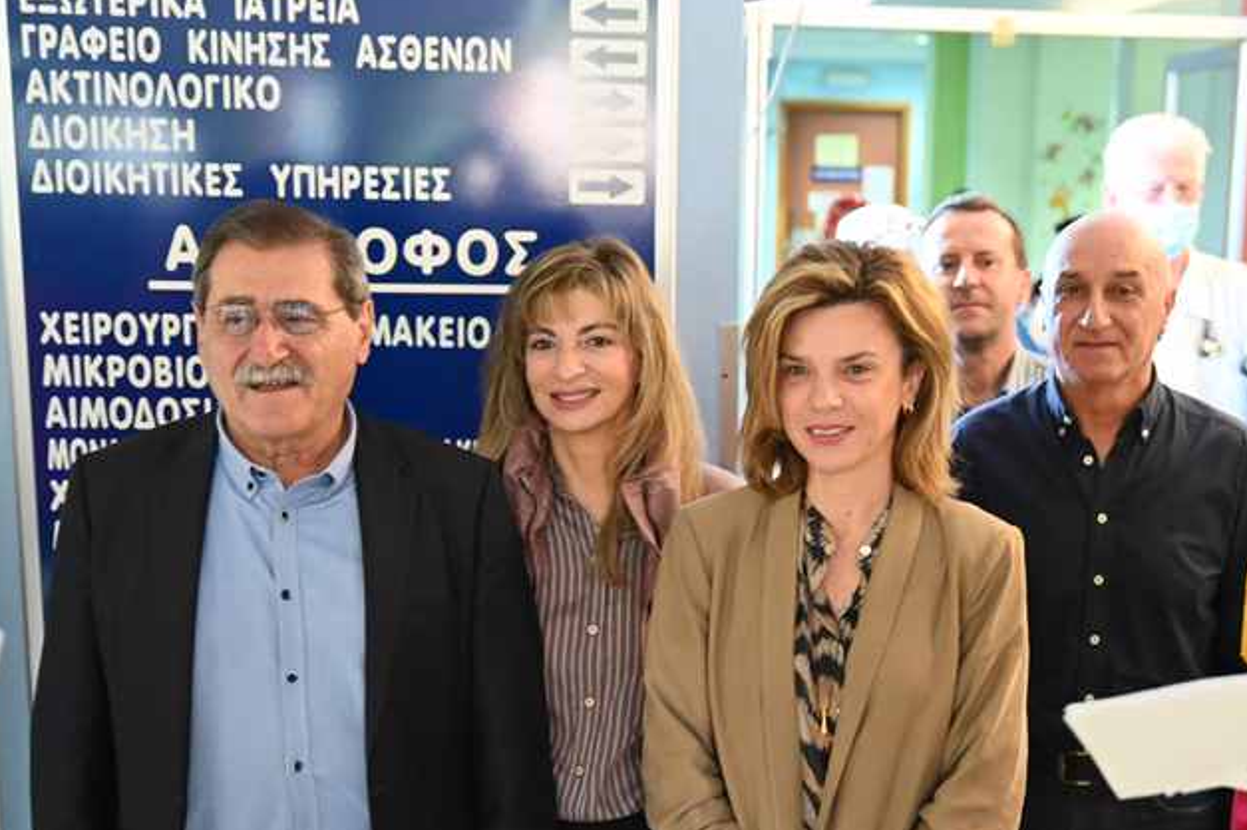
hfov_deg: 38.6
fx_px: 1765
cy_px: 550
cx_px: 784
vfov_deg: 26.3
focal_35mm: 51
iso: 2500
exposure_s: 1/50
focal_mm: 32
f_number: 2.8
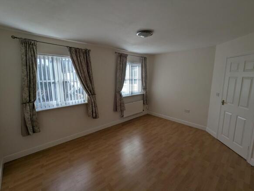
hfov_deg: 94.5
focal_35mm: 16
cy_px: 96
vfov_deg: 78.1
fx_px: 117
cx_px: 127
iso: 56
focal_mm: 2.35
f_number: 2.2
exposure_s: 1/830
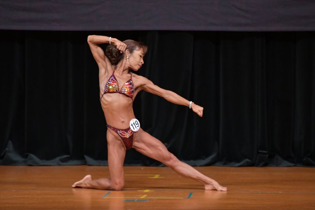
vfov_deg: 3.7
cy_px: 105
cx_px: 158
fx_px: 3280
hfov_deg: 5.5
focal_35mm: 375
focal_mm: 250
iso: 4000
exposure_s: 1/400
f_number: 5.6
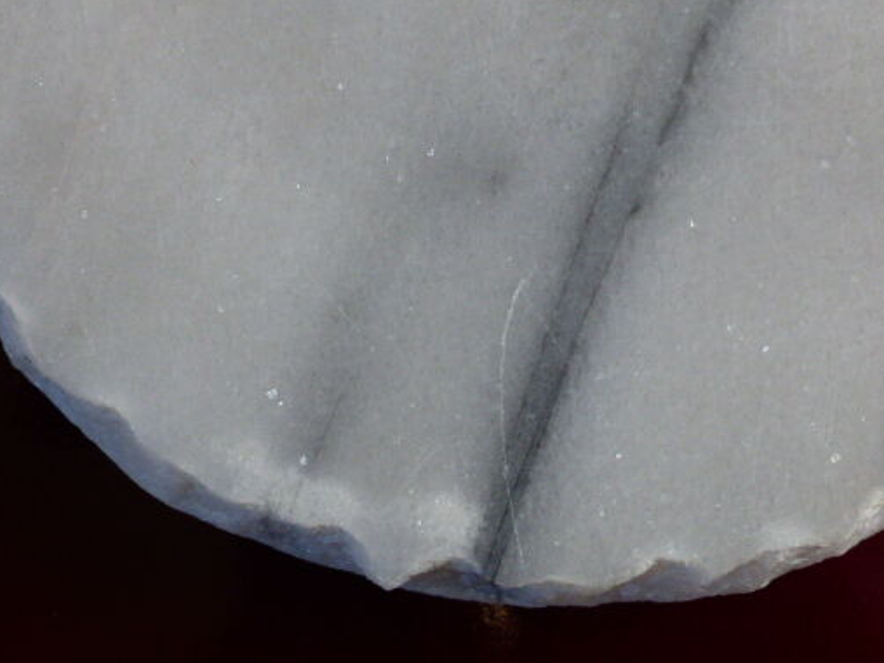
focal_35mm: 63
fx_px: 1609
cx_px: 546
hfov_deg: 30.6
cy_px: 254
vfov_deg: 23.2
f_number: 2.8
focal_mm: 9.1
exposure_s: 1/60
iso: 250
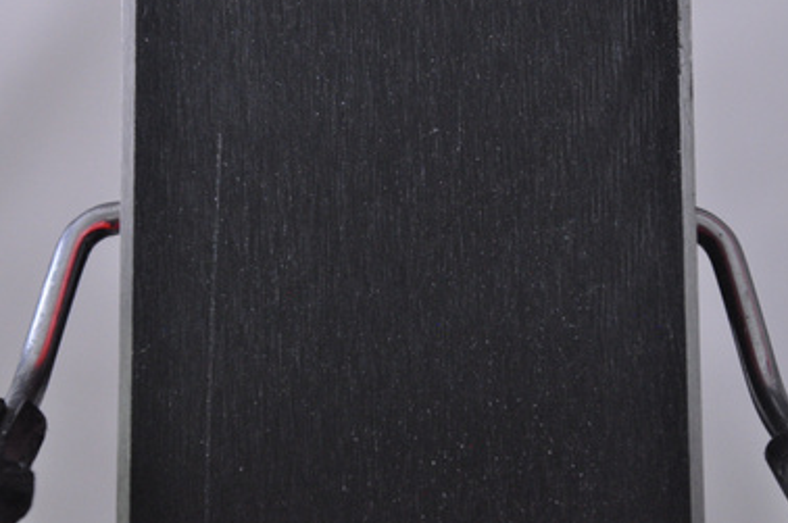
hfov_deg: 11.0
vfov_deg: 7.3
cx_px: 402
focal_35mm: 188
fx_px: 4101
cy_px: 216
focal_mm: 105
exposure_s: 1/125
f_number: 9.5
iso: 3200
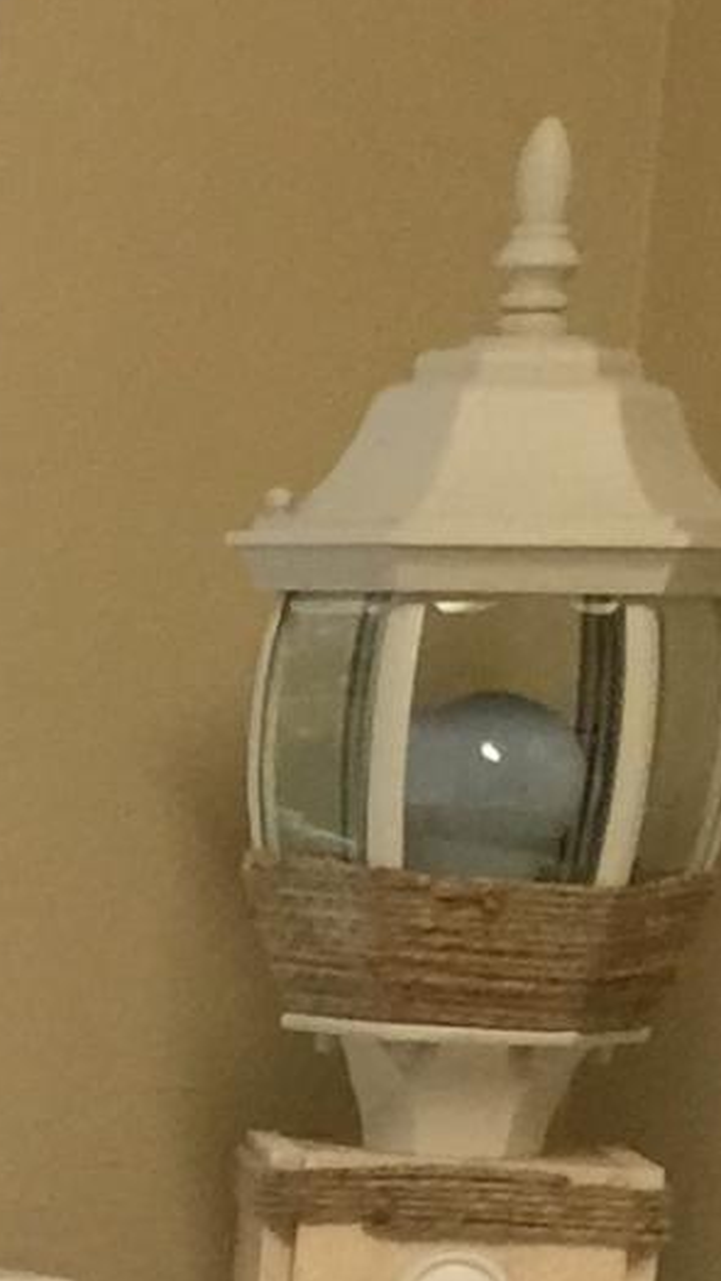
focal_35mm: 181
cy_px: 1616
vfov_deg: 11.6
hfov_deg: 5.5
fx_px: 6148
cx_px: -2552
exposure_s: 1/30
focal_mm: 4.15
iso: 50
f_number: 2.2
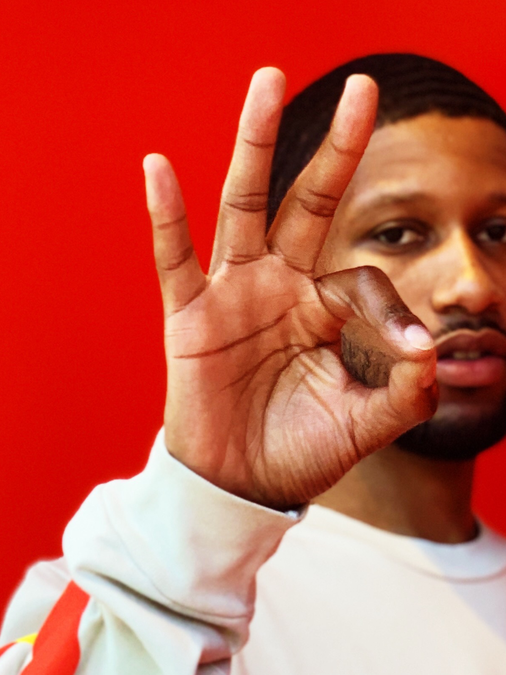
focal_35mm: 131
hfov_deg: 11.3
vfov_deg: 14.6
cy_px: 781
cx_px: 161
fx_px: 2553
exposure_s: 1/122
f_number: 2.4
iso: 80
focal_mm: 6
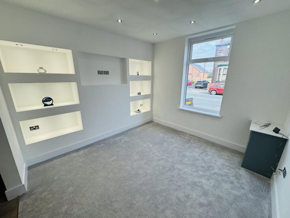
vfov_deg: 85.7
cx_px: 145
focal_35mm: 14
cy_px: 109
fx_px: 117
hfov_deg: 102.1
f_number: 2.2
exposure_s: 1/188
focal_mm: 2.22
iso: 40
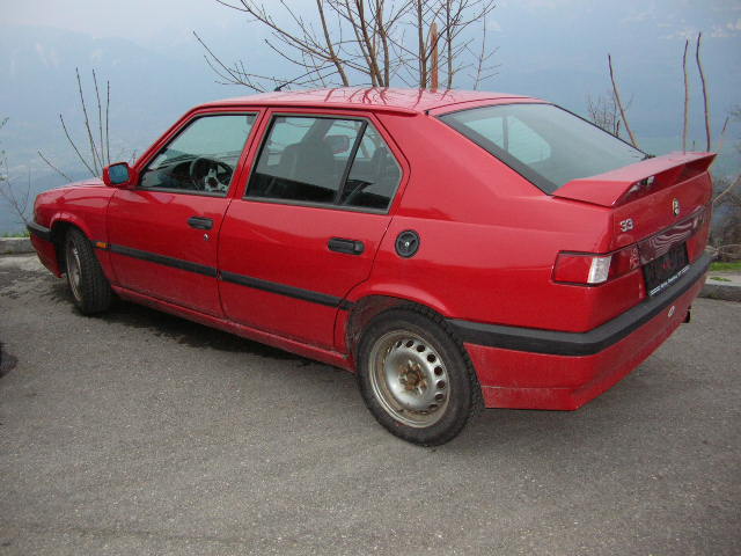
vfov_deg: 40.7
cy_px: 278
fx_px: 749
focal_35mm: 35
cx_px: 370
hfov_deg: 52.6
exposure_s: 1/60.1
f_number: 2.8
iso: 111
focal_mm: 5.8
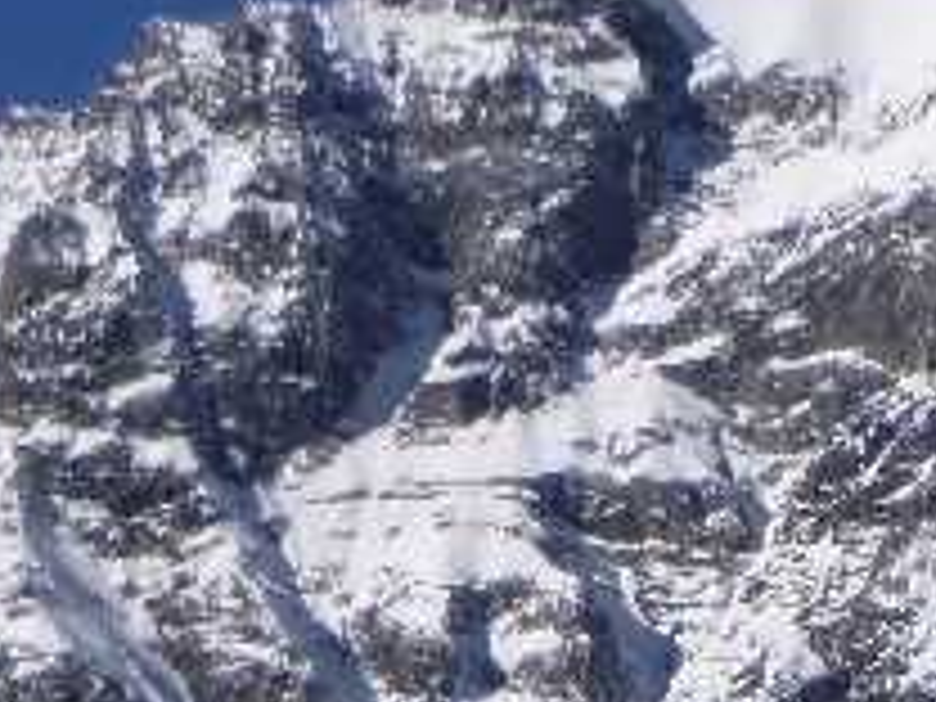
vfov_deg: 3.5
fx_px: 11303
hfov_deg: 4.7
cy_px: 1102
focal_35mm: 418
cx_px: 1026
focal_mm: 15.3
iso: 100
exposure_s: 1/800
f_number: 5.7
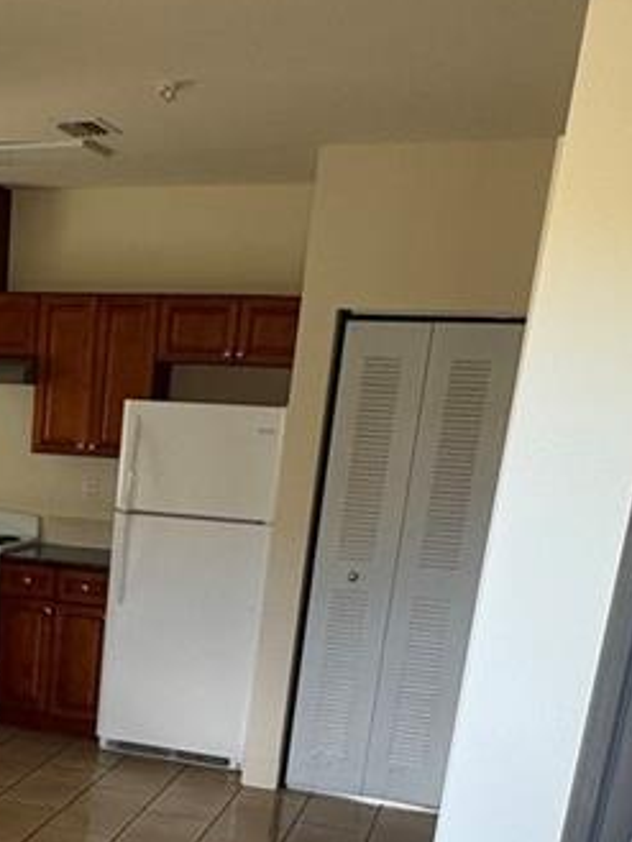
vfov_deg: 34.7
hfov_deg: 26.6
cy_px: 804
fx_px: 1241
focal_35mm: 51
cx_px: -36
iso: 125
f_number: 2.2
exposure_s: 1/99
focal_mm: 2.22
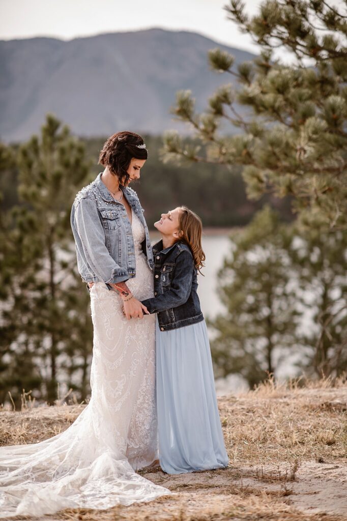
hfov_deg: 16.1
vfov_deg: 23.9
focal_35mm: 85
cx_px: 174
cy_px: 260
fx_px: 1230
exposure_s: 1/3200
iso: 200
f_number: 1.8
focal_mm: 85
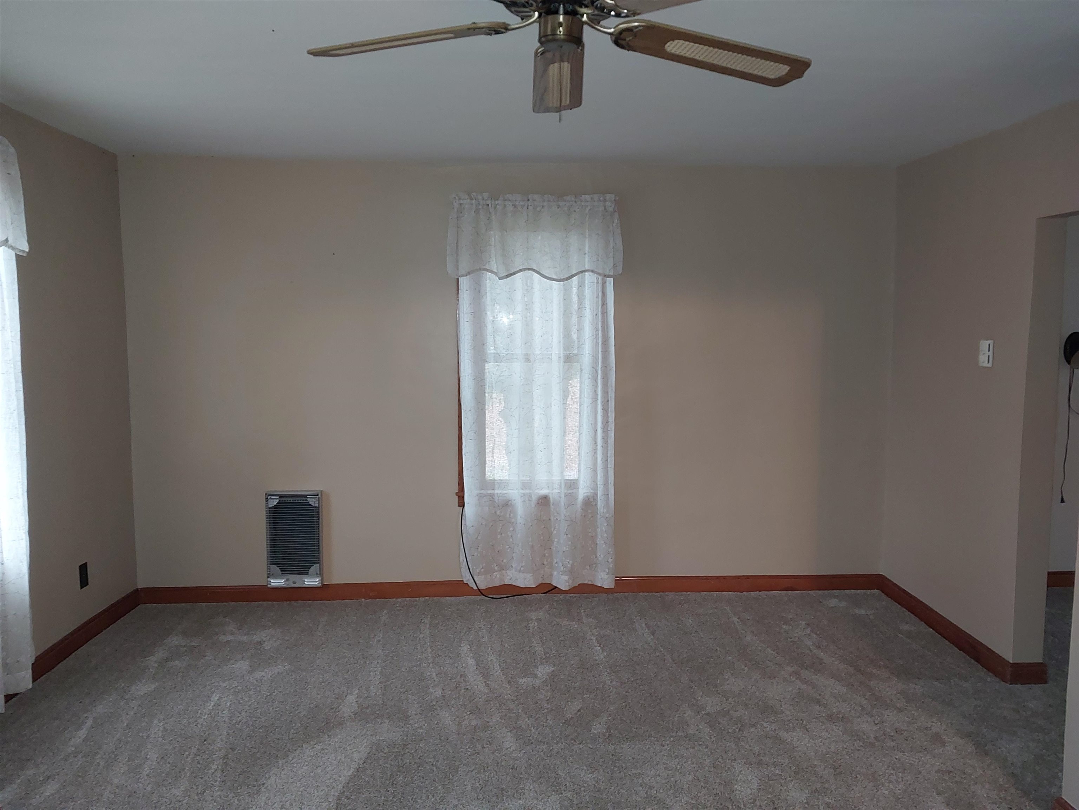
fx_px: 842
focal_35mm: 27
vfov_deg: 51.4
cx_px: 540
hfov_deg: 65.3
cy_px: 405
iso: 320
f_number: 1.8
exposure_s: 1/20
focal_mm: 4
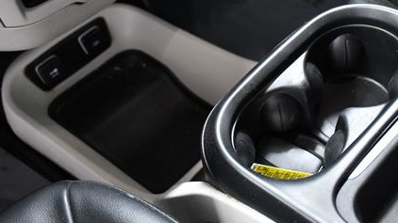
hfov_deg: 33.5
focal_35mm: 62
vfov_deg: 19.2
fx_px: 654
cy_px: 50
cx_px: 275
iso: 2500
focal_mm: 26
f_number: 4
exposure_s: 1/60
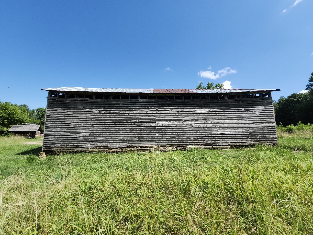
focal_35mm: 13
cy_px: 118
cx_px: 156
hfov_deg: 106.2
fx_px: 118
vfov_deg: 89.9
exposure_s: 1/1429
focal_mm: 1.74
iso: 40
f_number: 2.2
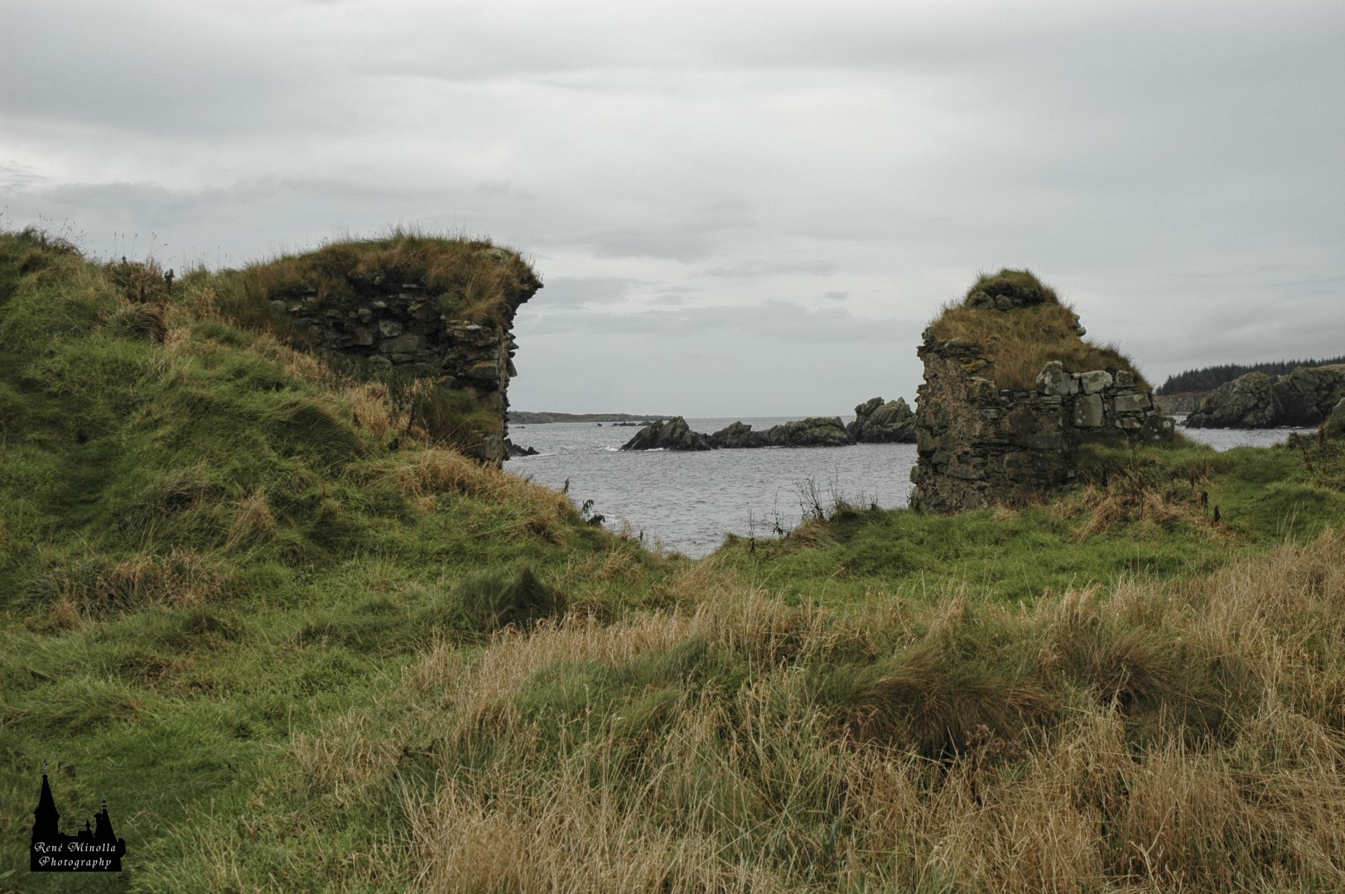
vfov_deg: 28.9
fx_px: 1736
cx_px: 672
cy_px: 447
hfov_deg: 42.4
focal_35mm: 46
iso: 200
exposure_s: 1/320
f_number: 9
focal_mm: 31
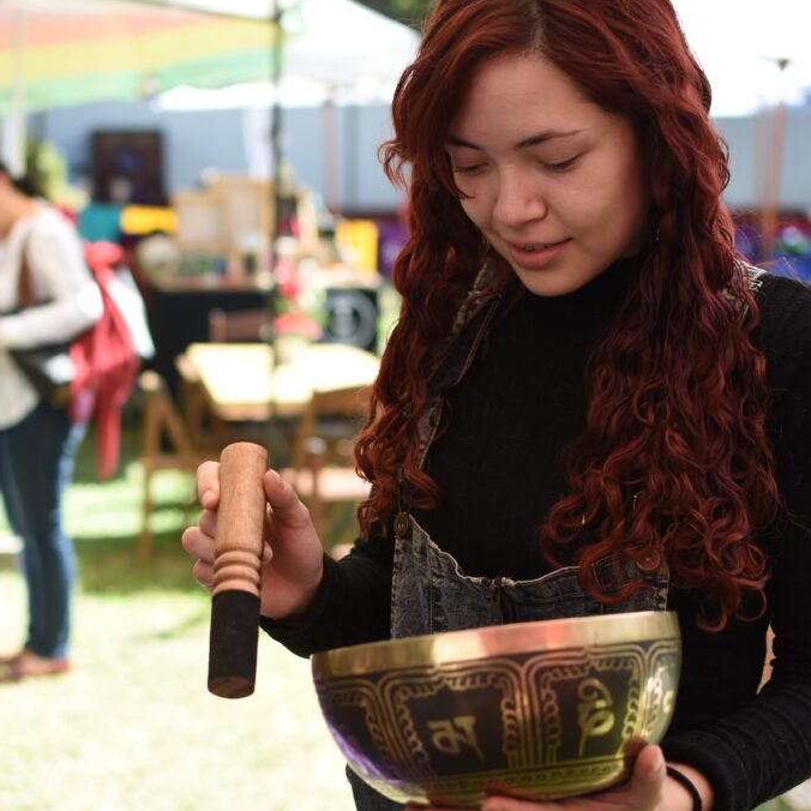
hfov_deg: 25.4
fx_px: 1793
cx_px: 314
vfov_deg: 25.5
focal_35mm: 68
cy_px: 403
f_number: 2.2
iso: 100
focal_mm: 35
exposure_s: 1/500
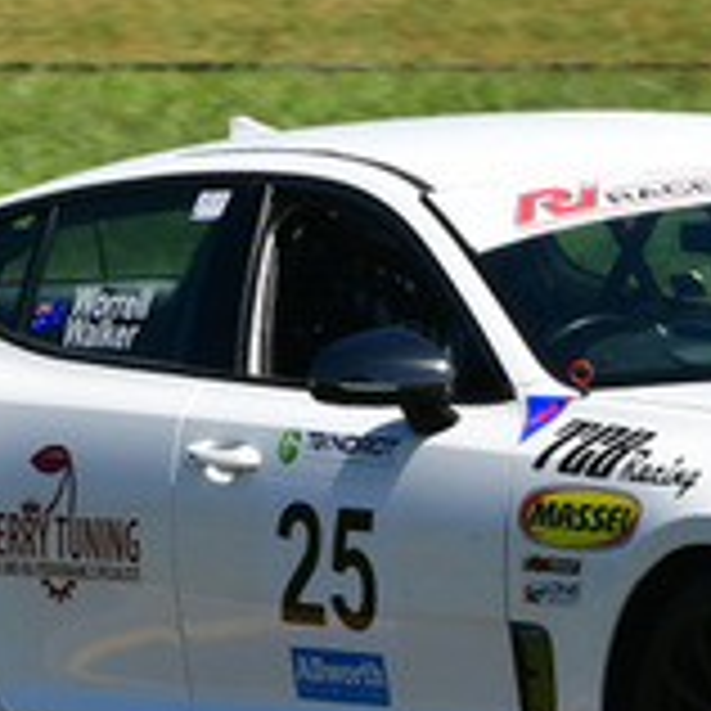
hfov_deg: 1.4
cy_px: 104
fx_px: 30070
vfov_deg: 1.4
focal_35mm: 1294
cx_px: 774
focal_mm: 200
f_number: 11
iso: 400
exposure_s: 1/640
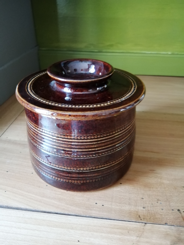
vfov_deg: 67.3
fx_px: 184
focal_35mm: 26
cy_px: 122
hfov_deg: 53.1
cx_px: 92
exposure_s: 1/25
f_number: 1.8
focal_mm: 3.6
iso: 500
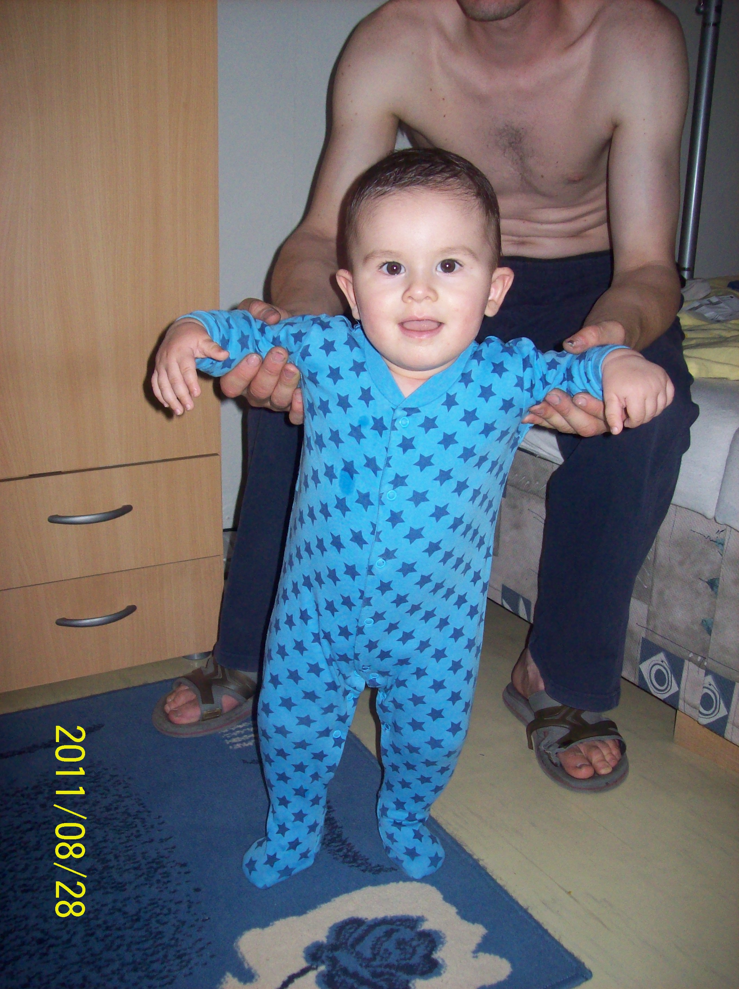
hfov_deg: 39.6
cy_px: 494
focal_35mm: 36
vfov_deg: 51.4
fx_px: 1027
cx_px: 370
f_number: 2.7
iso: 200
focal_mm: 6
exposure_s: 1/64
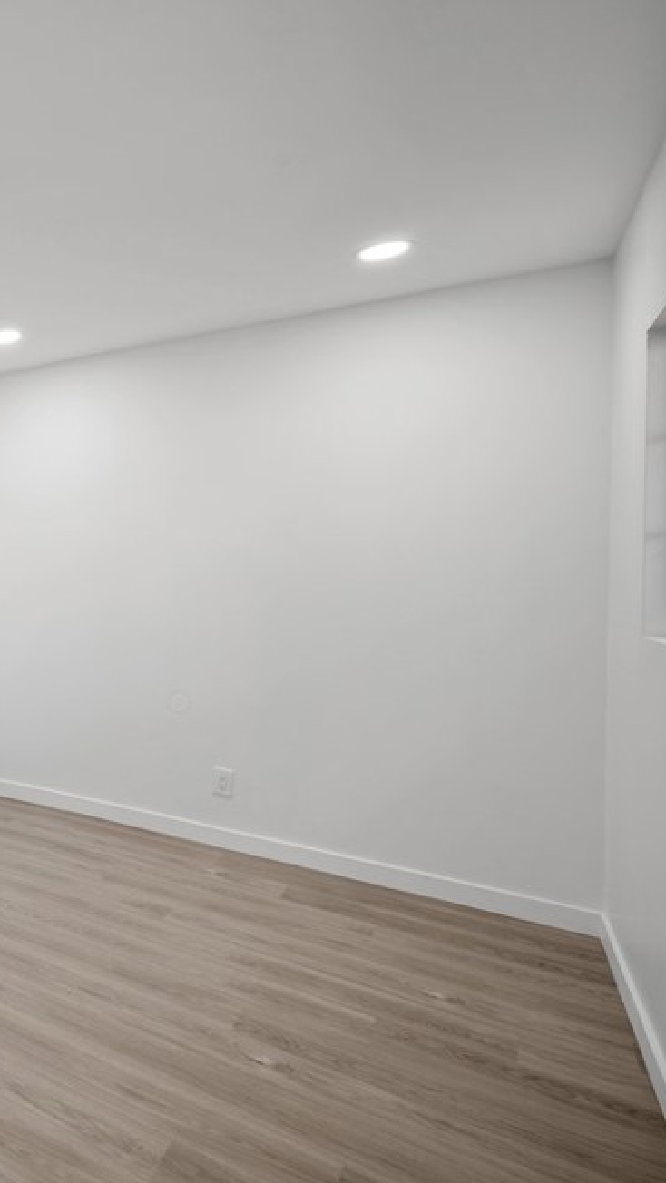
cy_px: 587
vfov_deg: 78.7
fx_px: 722
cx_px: -181
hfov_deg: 35.5
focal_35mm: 23
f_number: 8
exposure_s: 1/4
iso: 100
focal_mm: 14
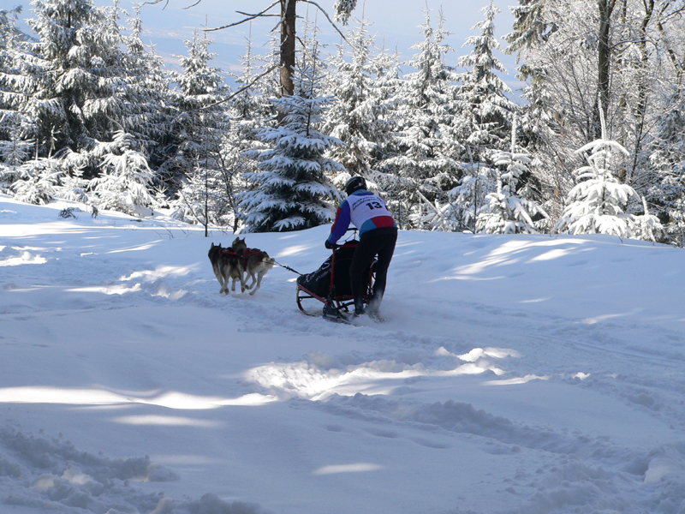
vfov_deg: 18.7
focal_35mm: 79
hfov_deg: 24.7
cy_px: 257
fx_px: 1563
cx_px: 342
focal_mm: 13.1
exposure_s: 1/500
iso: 80
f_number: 4
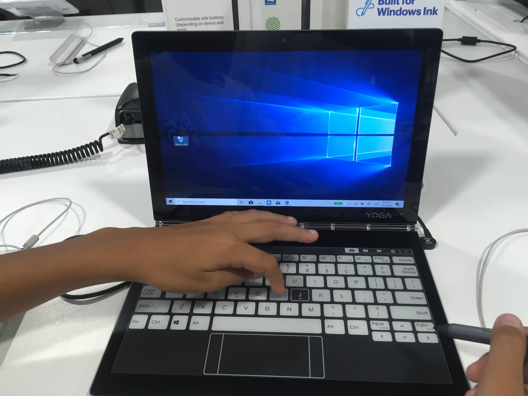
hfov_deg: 61.7
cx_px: 264
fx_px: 442
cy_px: 198
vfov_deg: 48.2
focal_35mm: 29
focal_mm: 4.15
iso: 50
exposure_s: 1/30
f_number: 2.2
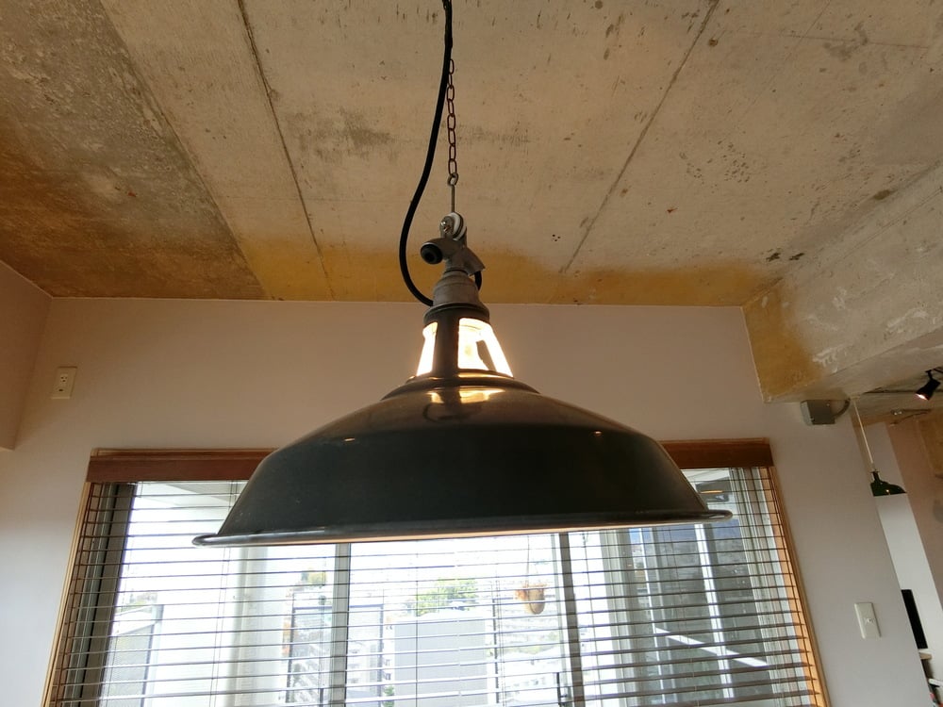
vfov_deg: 68.7
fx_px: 518
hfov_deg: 84.7
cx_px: 472
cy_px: 354
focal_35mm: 19
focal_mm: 4.06
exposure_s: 1/125
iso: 160
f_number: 2.7
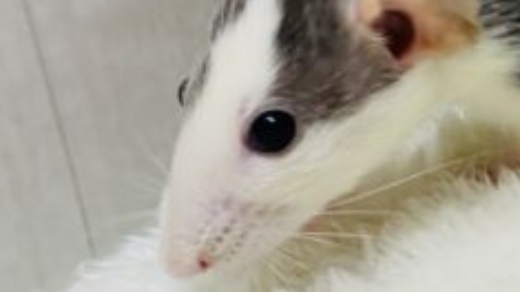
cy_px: 31
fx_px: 1061
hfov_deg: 25.0
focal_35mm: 77
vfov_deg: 15.5
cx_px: 615
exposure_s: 1/50
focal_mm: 4.25
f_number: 1.8
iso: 64
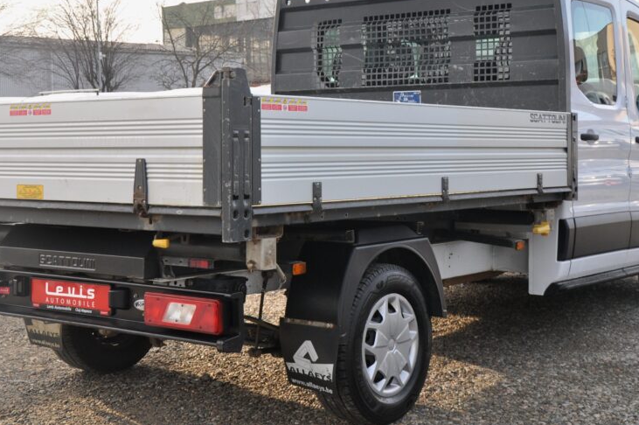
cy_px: 133
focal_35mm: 63
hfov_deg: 31.9
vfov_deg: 21.4
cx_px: 317
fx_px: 1117
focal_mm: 30
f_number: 7.1
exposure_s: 1/200
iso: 500
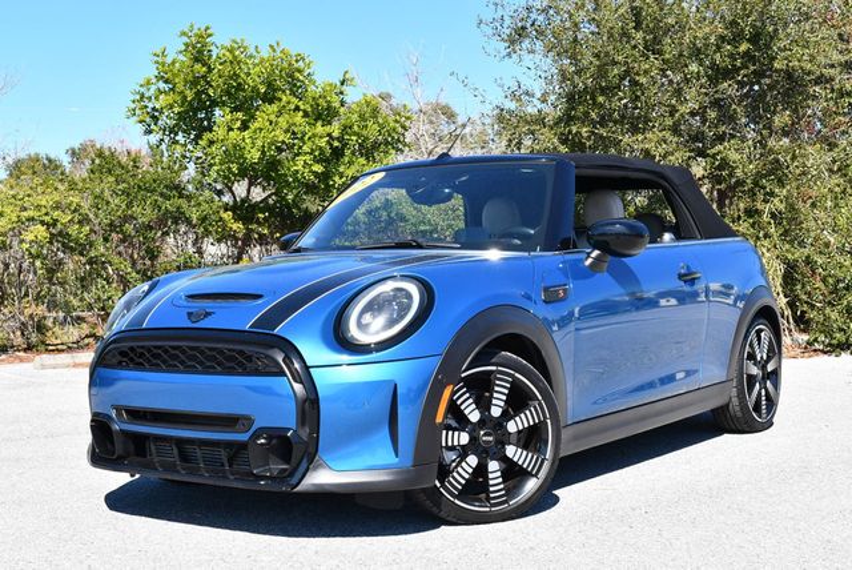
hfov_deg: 38.2
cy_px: 285
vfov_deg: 26.0
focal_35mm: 52
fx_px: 1232
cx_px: 426
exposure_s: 1/250
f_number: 8
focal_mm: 26
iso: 200
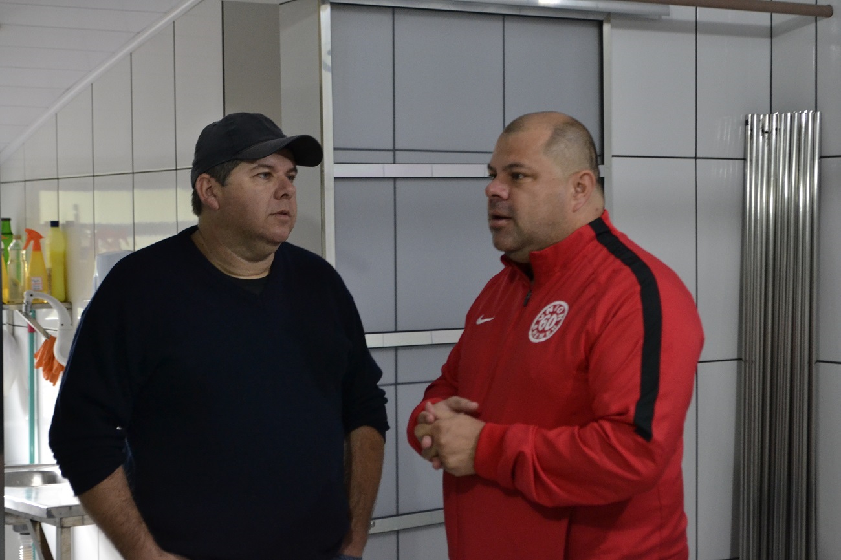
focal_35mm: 68
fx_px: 1576
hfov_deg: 29.9
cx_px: 420
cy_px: 280
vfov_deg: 20.2
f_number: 5.6
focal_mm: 45
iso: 1600
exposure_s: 1/30
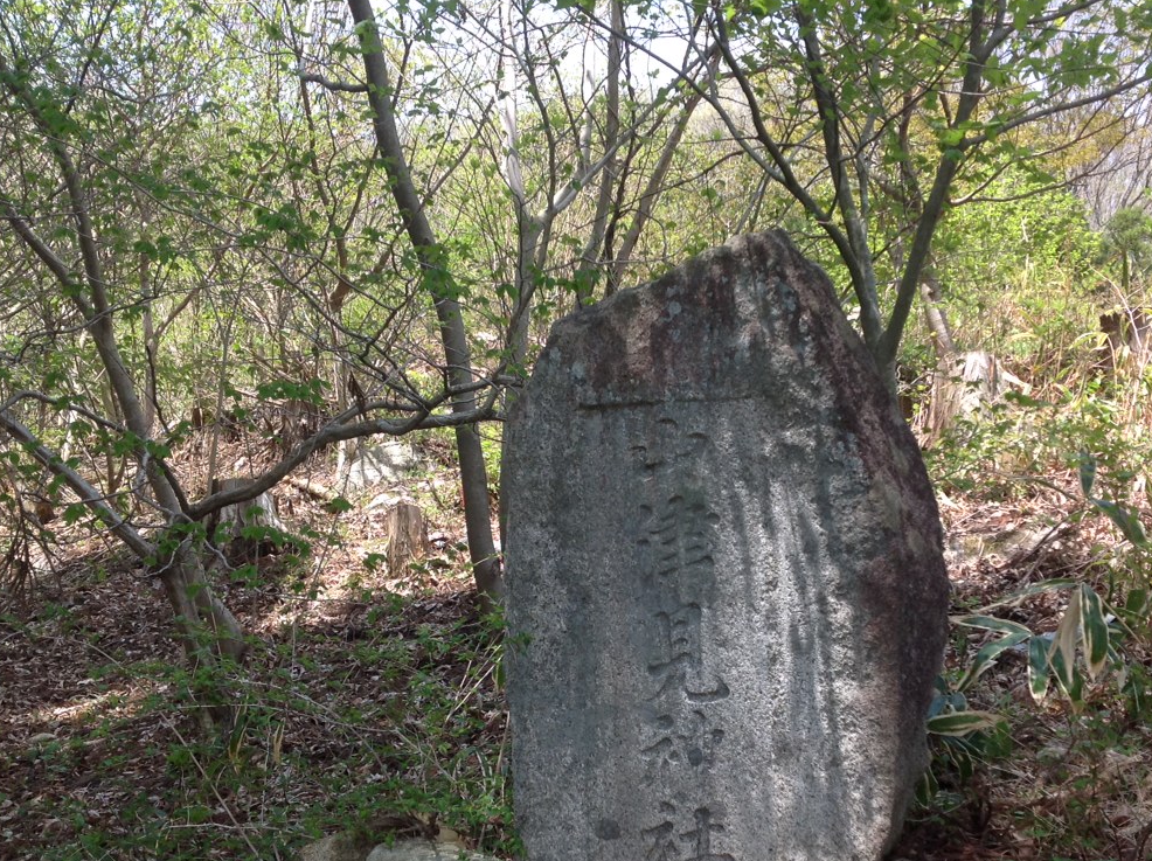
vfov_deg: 31.3
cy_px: 555
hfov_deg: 41.1
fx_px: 1529
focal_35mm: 46
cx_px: 688
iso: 50
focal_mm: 4.28
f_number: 2.4
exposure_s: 1/369
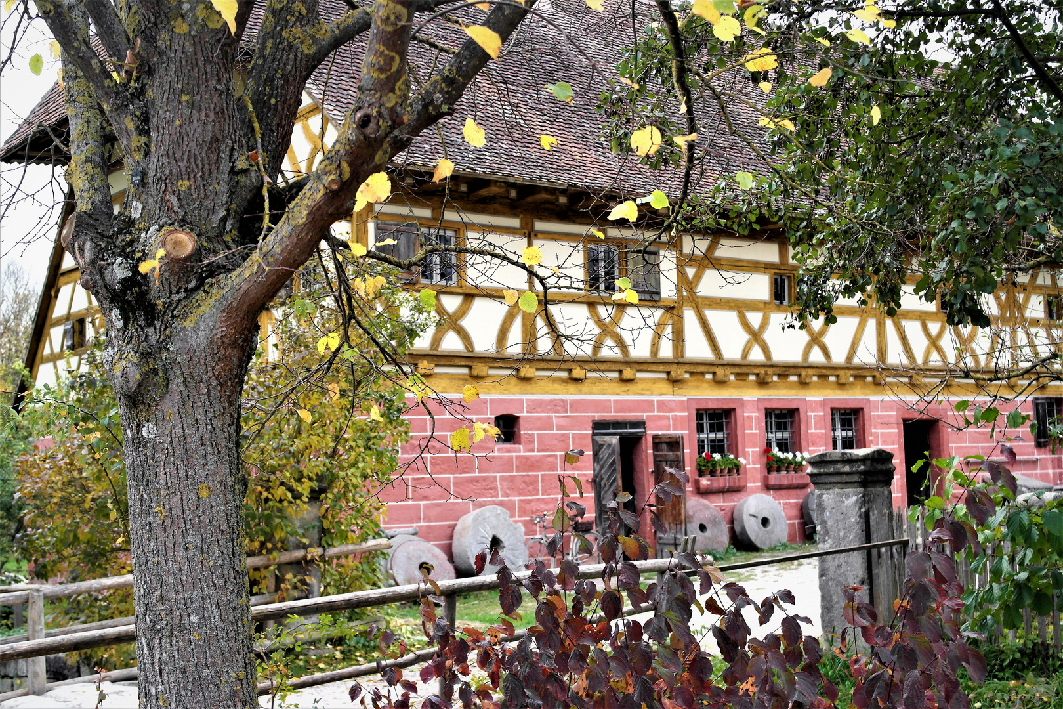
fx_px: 1565
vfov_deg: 25.5
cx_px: 532
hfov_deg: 37.5
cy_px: 354
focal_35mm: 53
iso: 400
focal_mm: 35
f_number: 4.5
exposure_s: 1/60
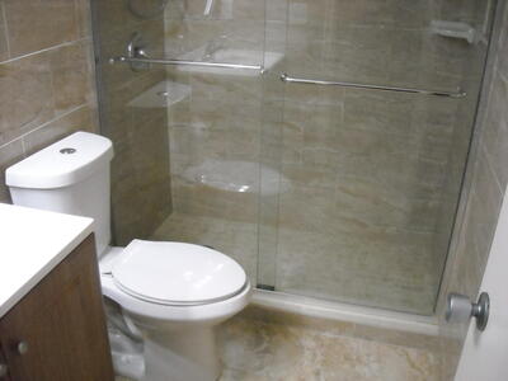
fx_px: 514
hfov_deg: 52.6
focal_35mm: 35
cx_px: 254
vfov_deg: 40.7
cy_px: 190
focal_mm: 5.7
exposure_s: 1/105
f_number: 2.8
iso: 800
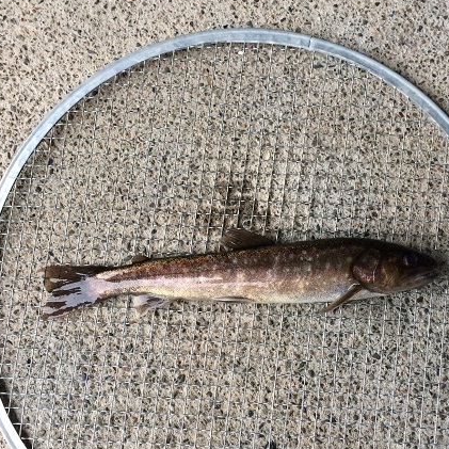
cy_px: 258
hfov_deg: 39.1
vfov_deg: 39.1
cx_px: 252
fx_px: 631
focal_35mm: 43
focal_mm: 4.15
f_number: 2.2
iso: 40
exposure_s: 1/40
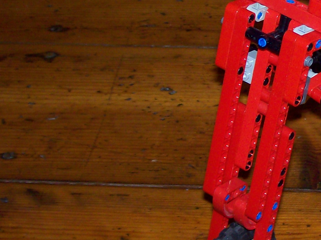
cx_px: 338
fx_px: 1066
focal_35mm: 115
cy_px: 67
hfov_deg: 16.7
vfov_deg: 12.8
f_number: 3
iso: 80
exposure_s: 1/73.1
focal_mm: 7.6
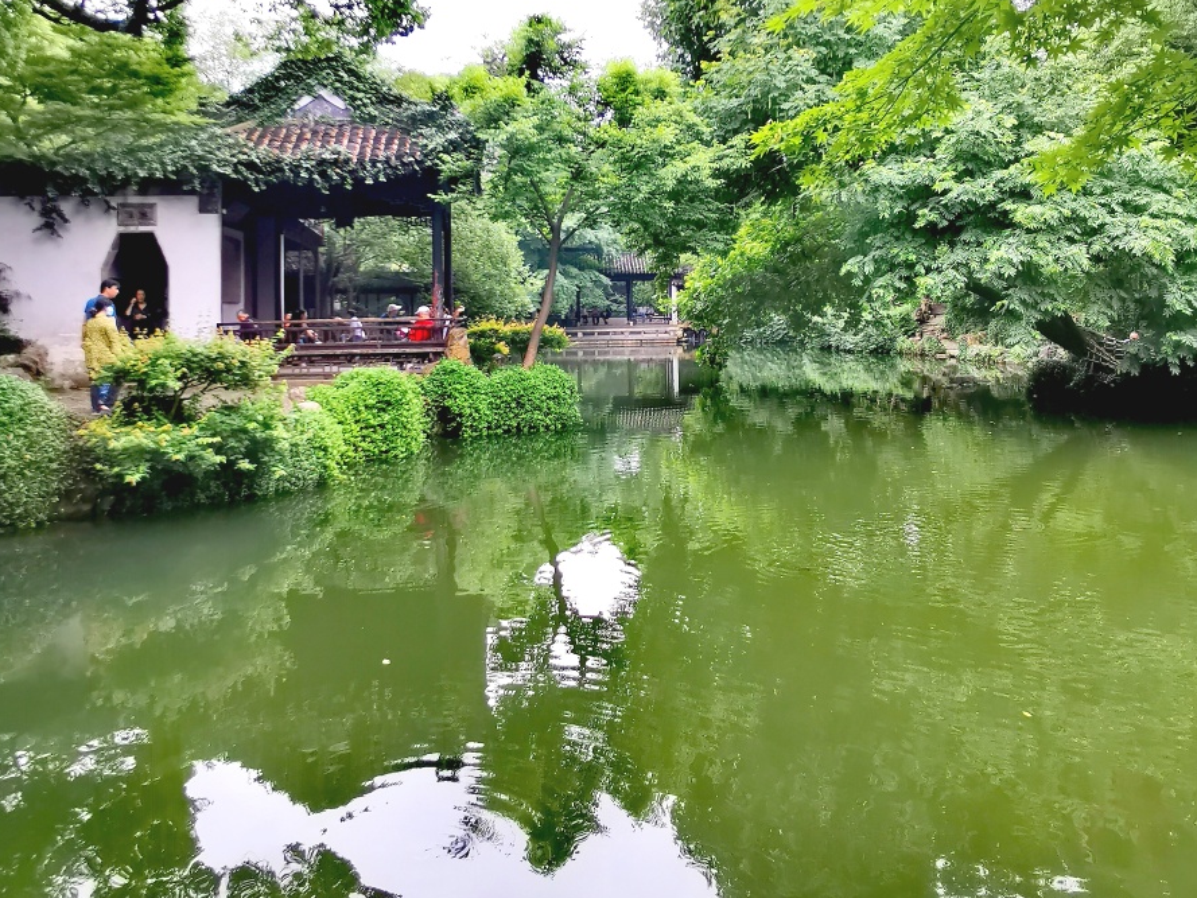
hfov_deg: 65.3
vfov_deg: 50.1
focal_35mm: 27
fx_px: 934
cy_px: 271
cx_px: 602
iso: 50
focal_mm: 2.23
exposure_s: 1/165
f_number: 2.2
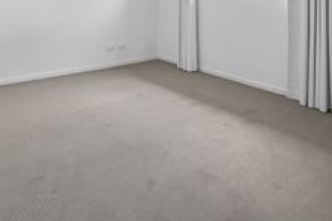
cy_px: -11
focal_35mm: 34
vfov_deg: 34.5
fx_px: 313
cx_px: 138
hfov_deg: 55.5
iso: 100
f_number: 8
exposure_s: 1/2
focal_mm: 16
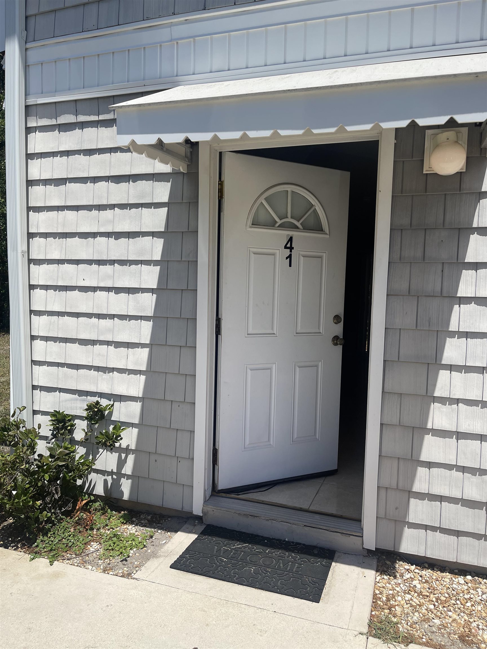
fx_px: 488
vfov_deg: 67.3
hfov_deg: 53.1
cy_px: 324
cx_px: 244
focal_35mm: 26
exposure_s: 1/6579
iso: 50
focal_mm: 5.1
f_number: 1.6
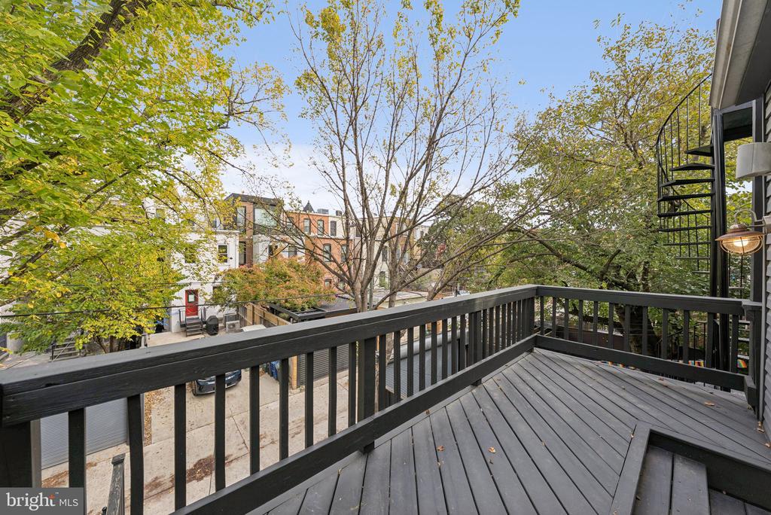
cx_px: 386
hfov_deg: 112.6
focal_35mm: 12
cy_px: 258
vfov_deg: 90.1
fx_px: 257
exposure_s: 1/125
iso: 80
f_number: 5.6
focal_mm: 12
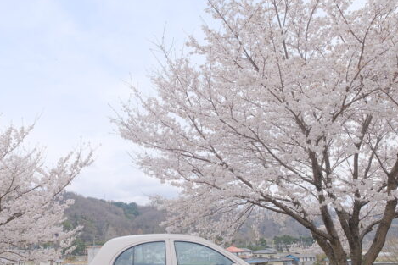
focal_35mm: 27
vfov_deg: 48.0
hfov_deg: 66.8
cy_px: 133
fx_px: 299
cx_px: 161
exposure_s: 1/750
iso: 640
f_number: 5.6
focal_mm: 10
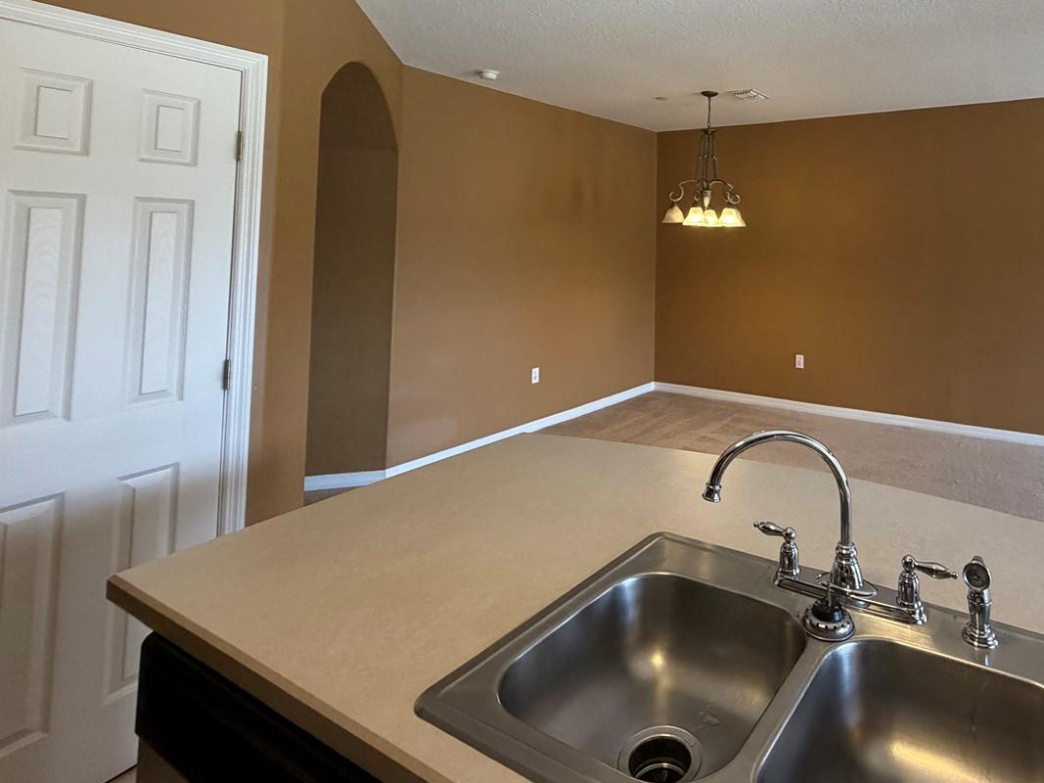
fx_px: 633
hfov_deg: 75.2
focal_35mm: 21
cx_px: 736
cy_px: 206
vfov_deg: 60.3
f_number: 2.2
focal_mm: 2.22
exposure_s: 1/120
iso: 250
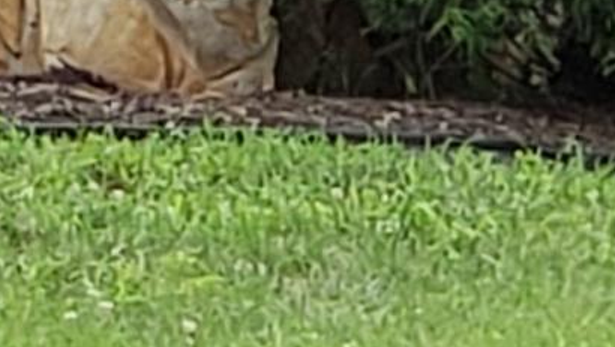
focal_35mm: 283
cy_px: -394
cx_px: -602
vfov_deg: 4.2
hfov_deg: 7.3
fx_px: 4617
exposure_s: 1/272
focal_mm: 6
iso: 32
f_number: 2.4
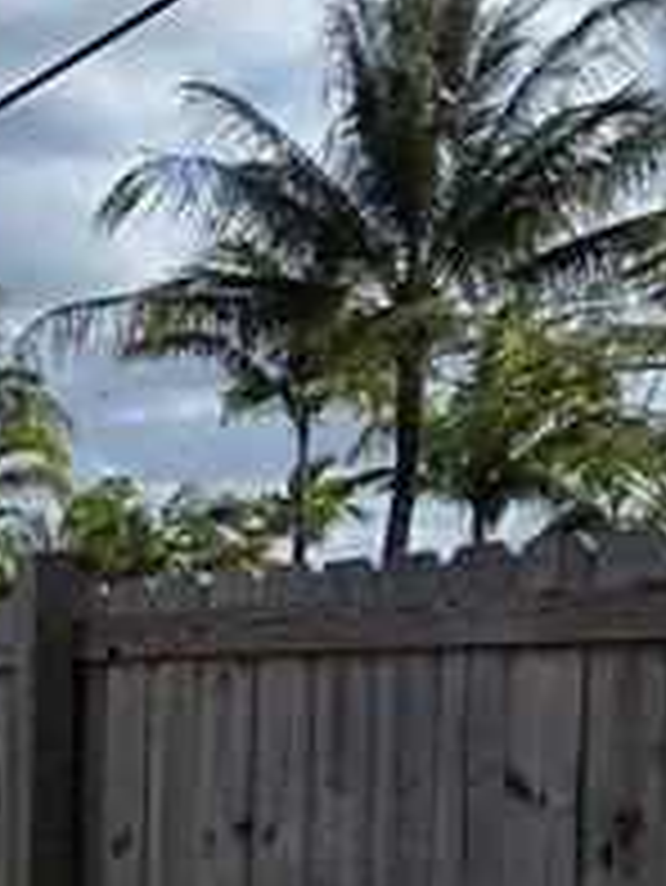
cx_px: -927
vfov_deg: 23.6
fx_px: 2024
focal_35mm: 79
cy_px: 895
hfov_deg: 13.6
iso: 50
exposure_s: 1/4730
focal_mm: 2.2
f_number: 2.2
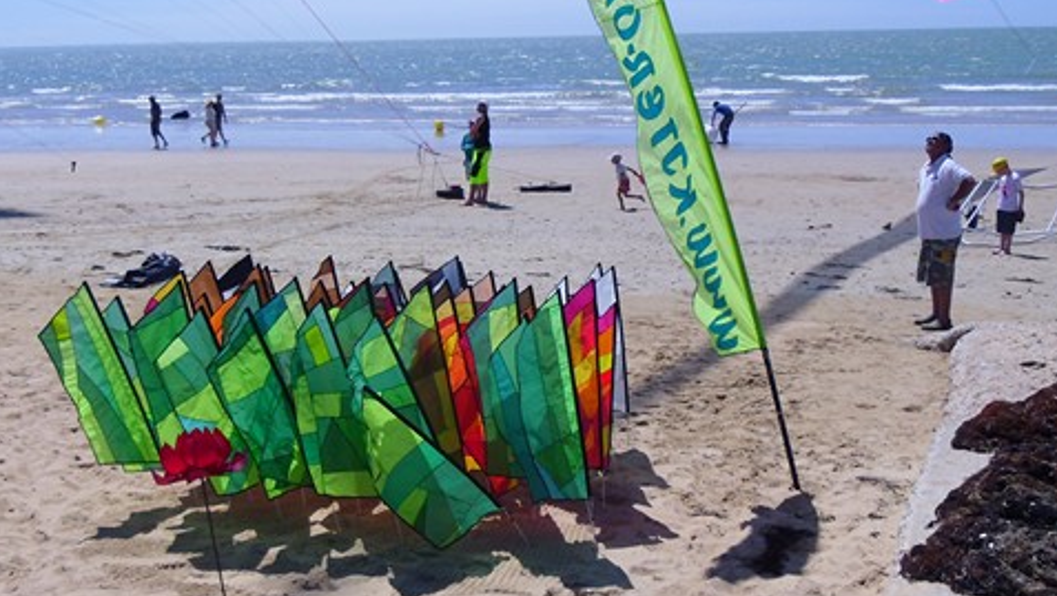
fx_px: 1402
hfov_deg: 41.0
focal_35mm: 50
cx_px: 384
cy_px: 359
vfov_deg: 24.0
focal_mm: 5.6
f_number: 9.5
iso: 80
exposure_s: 1/215
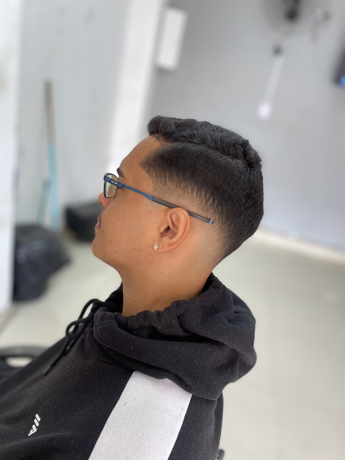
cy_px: 230
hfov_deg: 53.1
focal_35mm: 26
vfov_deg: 67.3
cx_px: 172
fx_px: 346
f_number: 1.8
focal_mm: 4.25
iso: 100
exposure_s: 1/60
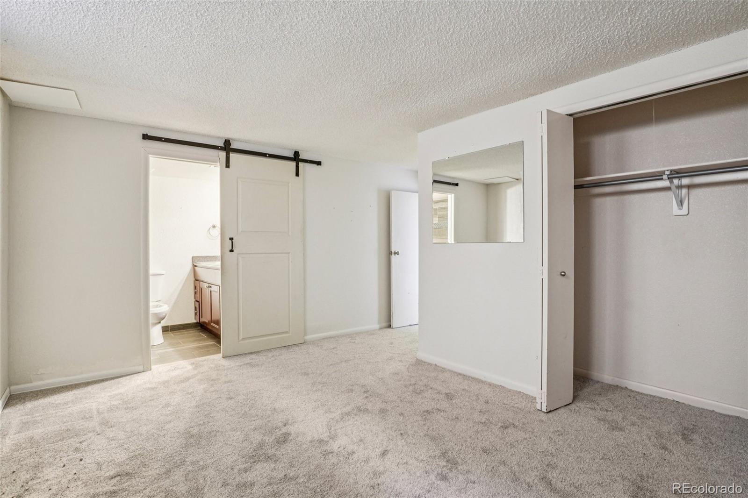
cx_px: 374
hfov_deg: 95.0
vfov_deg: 72.0
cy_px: 249
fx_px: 343
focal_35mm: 16
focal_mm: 11
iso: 800
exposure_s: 1/3.33
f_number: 8
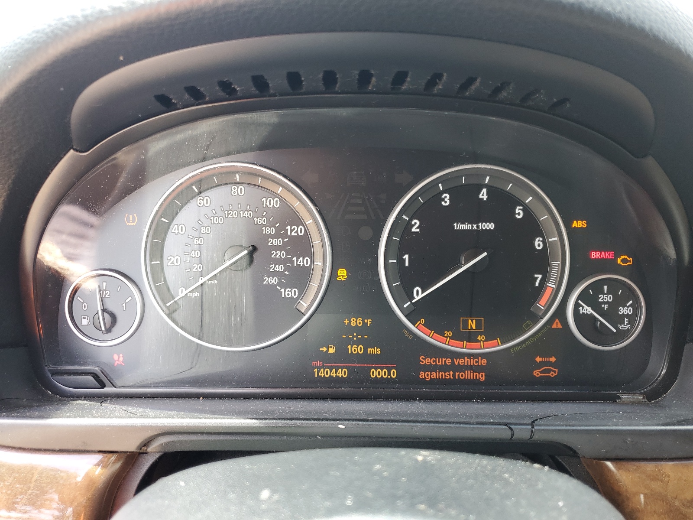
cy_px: 260
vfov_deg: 53.1
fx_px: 521
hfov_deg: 67.3
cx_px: 346
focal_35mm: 26
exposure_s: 1/50
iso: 50
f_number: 1.5
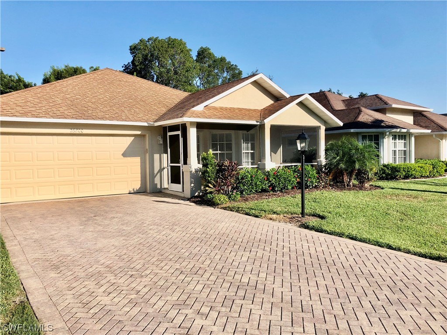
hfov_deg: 63.4
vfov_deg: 49.7
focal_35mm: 28
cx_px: 224
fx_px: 362
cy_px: 168
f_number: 1.8
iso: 20
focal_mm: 3.99
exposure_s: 1/2000
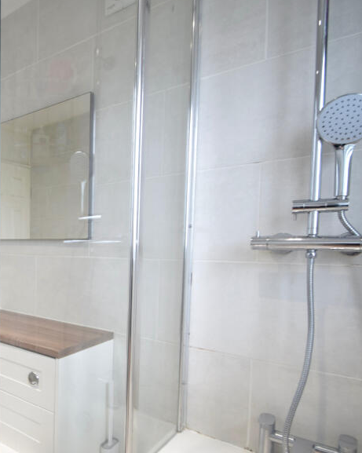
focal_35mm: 25
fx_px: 335
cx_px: 14
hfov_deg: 48.5
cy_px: 263
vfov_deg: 67.7
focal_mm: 10
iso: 125
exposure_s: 1/15
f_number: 3.5
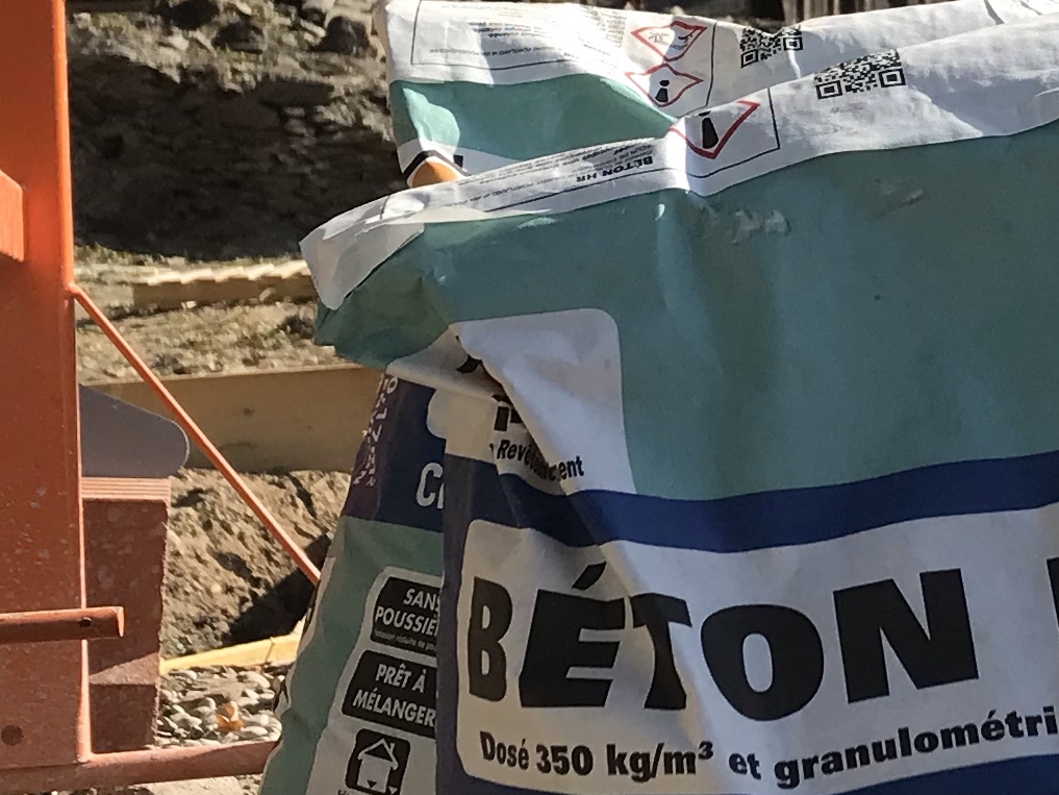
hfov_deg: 17.4
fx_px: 3396
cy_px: 167
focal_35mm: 111
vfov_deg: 13.3
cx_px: 990
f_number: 1.8
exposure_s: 1/1842
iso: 20
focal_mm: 3.99
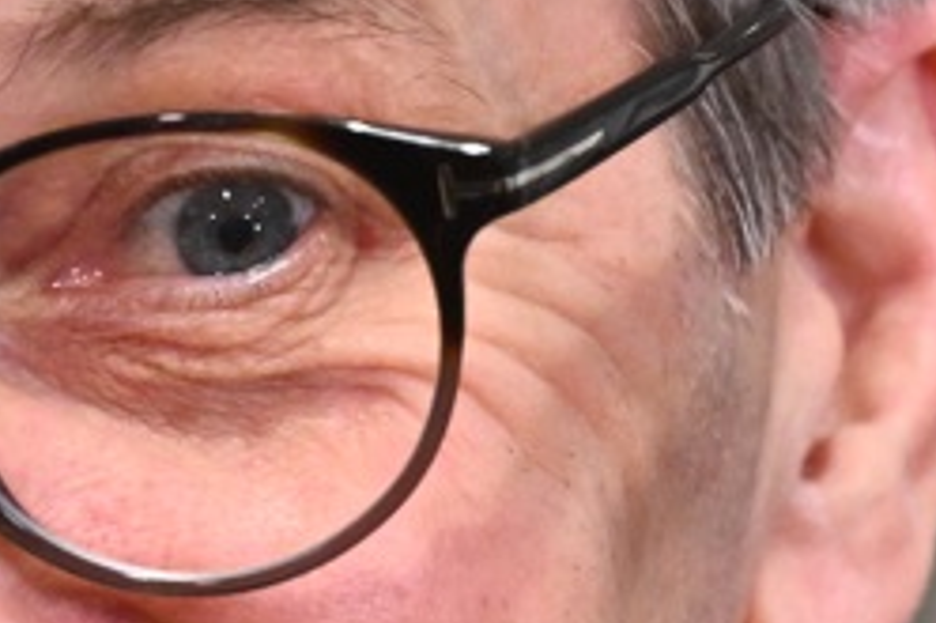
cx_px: -457
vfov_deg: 1.2
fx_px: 29879
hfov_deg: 1.8
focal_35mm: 1150
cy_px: 910
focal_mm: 210
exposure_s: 1/250
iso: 2500
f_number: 5
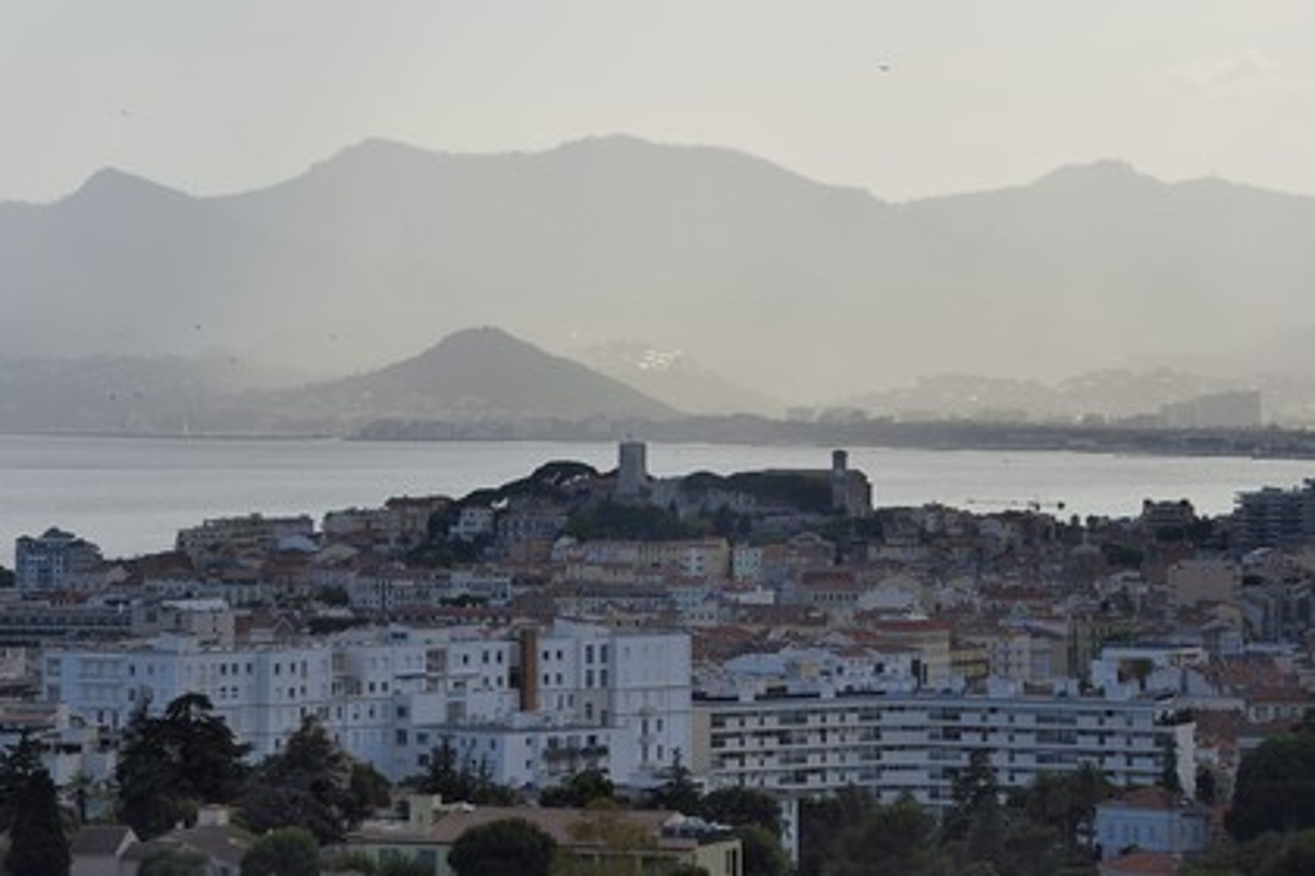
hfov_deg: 10.3
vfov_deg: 6.9
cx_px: 658
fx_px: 7305
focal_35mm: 200
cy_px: 438
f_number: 11
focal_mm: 200
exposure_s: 1/250
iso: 200
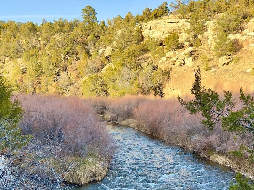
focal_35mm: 43
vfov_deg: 32.7
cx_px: 155
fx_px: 316
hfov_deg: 43.6
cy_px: 153
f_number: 1.78
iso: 80
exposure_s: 1/596
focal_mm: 6.86
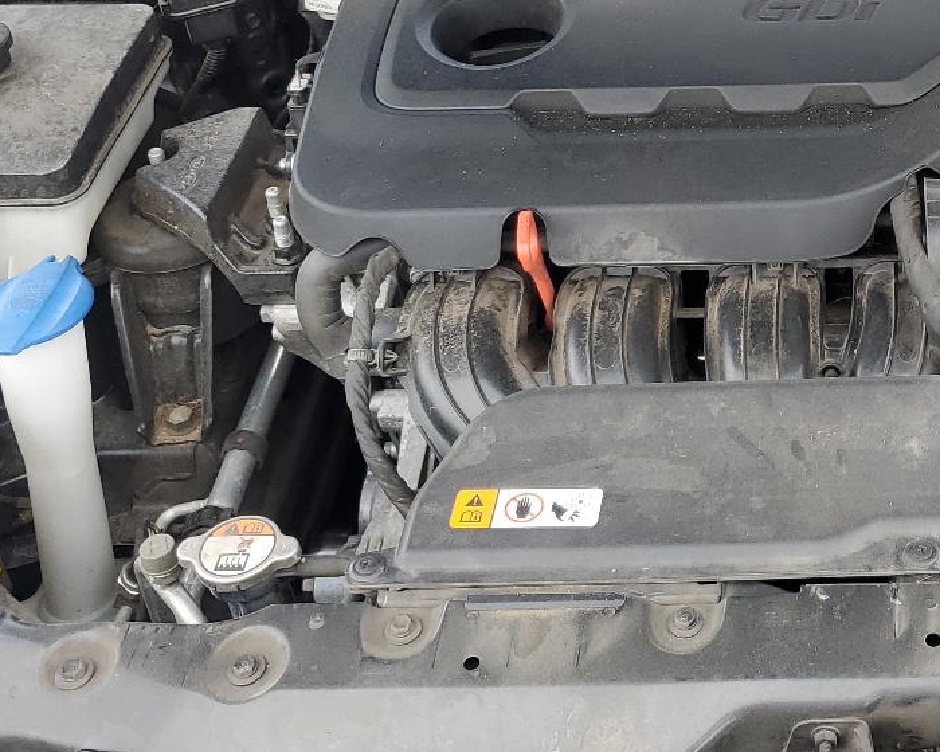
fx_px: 1614
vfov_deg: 25.8
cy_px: 146
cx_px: 939
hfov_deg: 30.2
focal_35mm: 58
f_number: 1.5
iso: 50
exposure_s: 1/345
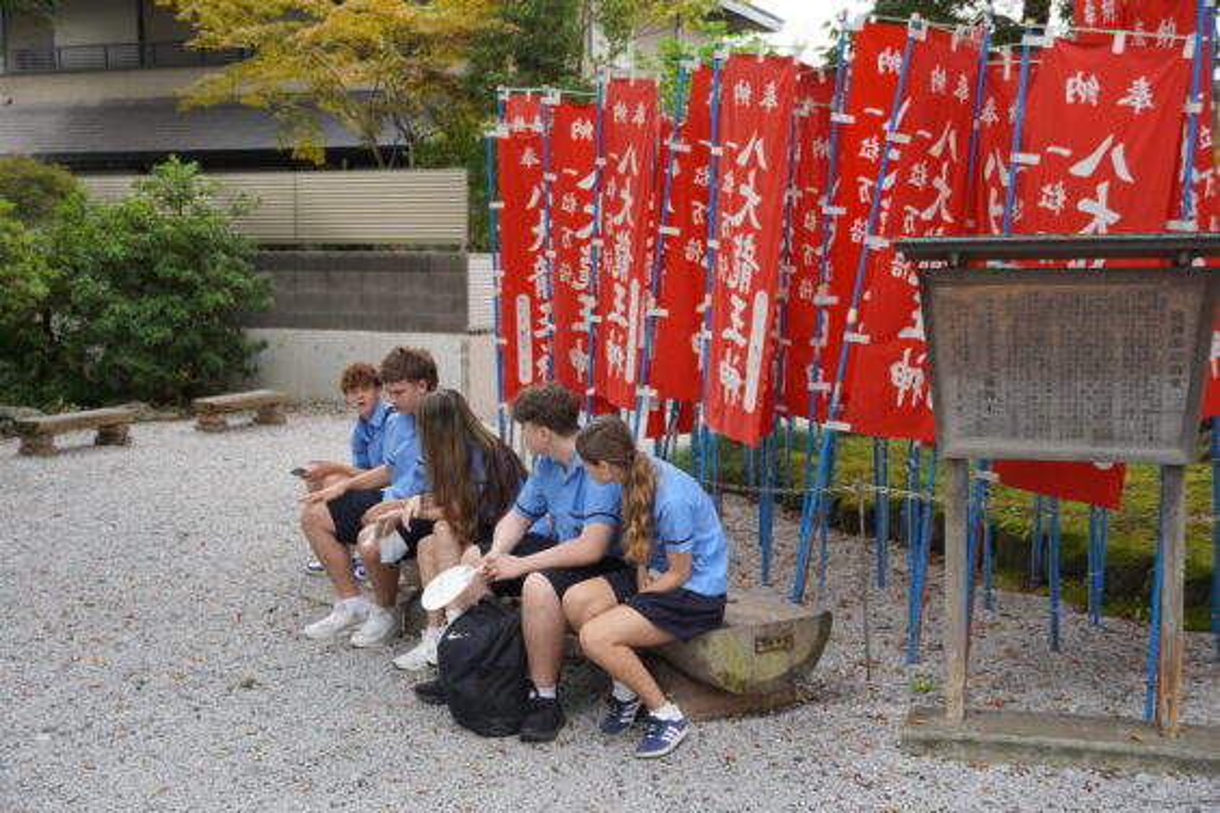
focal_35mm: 50
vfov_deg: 27.3
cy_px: 406
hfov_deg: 40.0
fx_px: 1677
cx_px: 610
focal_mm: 33
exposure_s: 1/160
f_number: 4.5
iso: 160
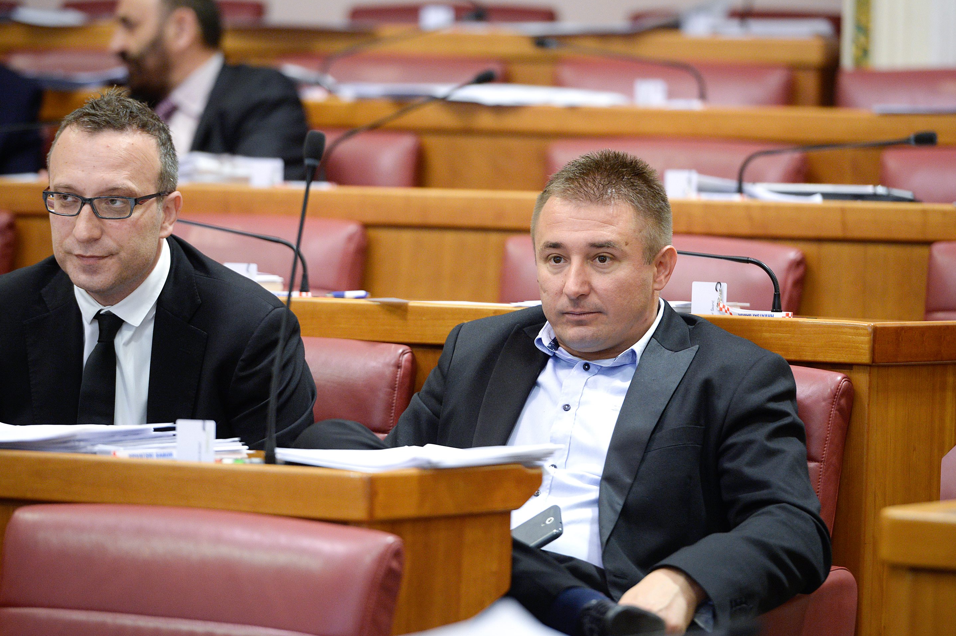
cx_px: 478
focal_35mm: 209
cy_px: 331
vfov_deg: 6.6
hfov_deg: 9.9
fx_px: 5547
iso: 2000
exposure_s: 1/250
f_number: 3.2
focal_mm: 200
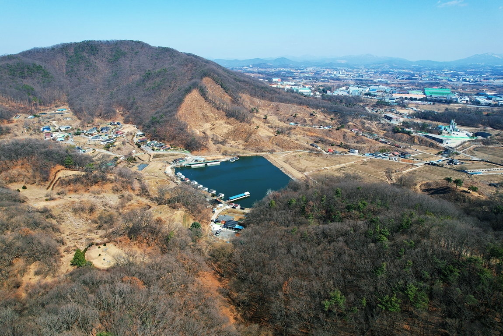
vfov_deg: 57.2
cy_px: 168
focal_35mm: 22
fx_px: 307
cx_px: 252
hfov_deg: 78.6
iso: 120
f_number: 2.8
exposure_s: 1/1500
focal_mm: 8.38
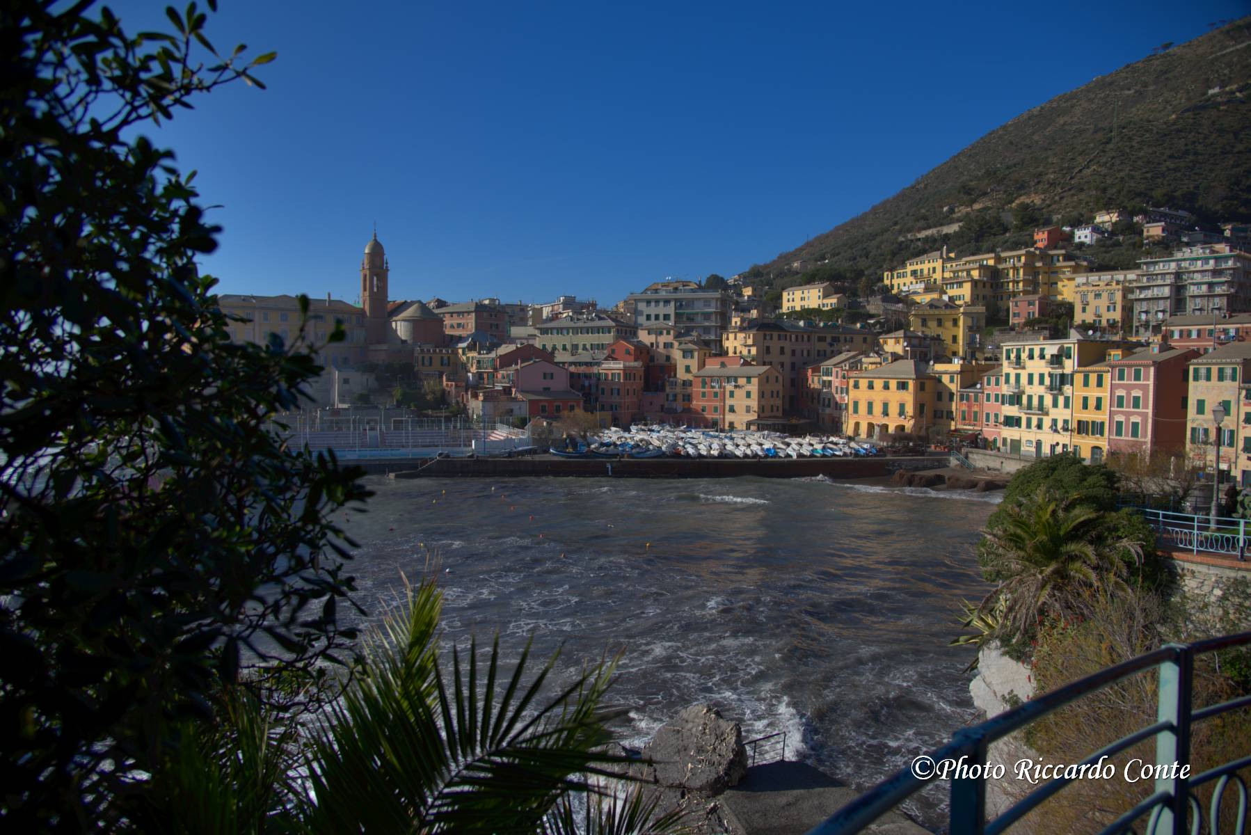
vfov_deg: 53.2
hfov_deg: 73.7
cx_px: 626
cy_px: 418
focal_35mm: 24
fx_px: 834
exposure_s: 1/2000
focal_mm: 24
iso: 200
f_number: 4.5
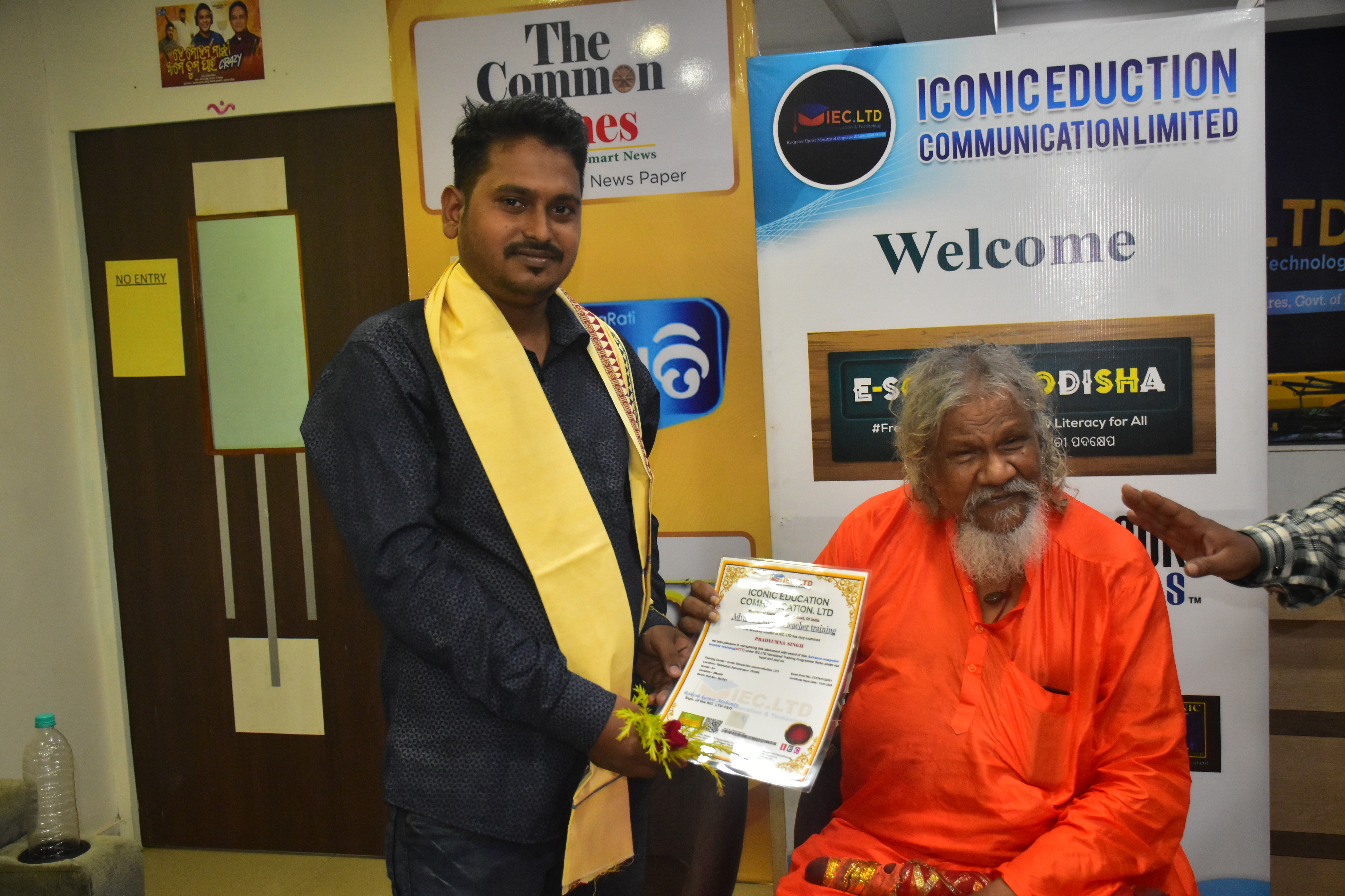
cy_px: 448
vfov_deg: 36.9
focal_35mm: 36
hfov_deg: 53.1
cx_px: 672
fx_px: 1345
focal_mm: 24
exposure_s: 1/100
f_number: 4
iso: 1600
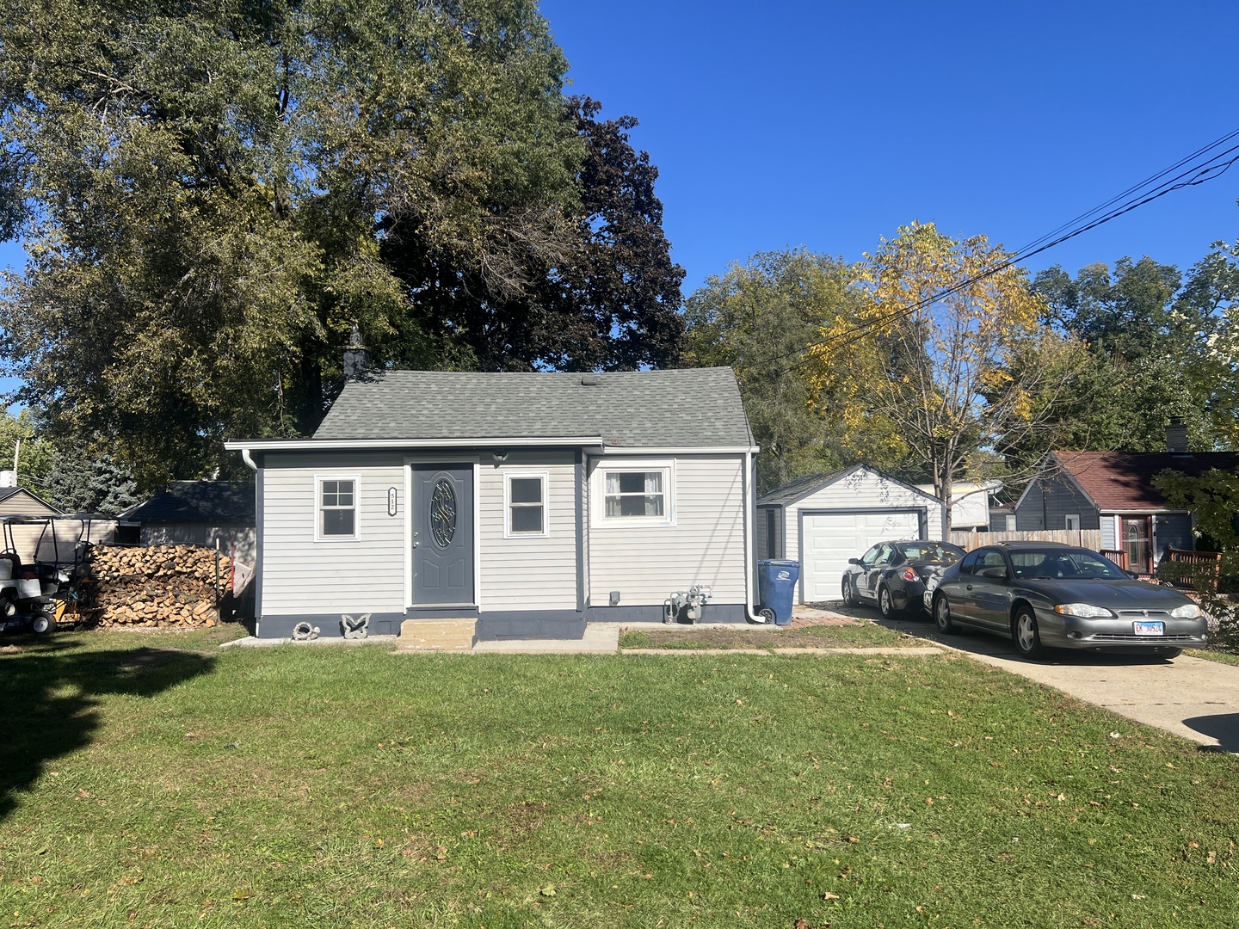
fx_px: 931
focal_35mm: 26
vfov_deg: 53.1
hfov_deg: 67.3
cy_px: 464
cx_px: 620
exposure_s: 1/4274
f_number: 1.5
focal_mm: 5.7
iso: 50
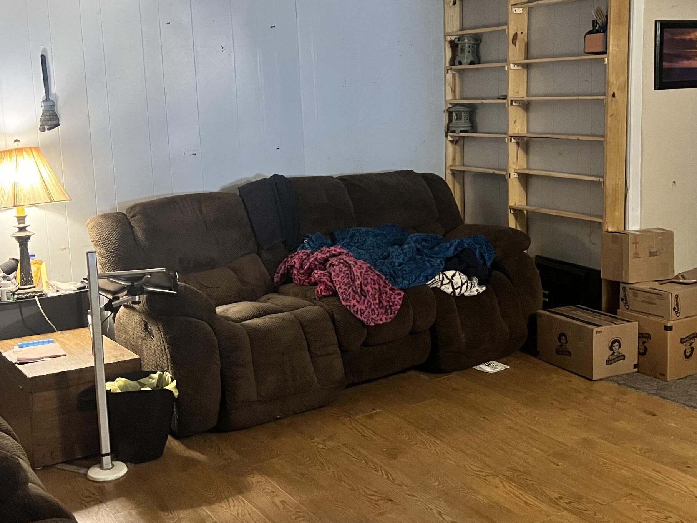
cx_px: 413
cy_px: 201
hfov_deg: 43.7
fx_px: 866
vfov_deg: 33.4
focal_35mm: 43
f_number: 1.5
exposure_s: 1/40
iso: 640
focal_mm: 5.7
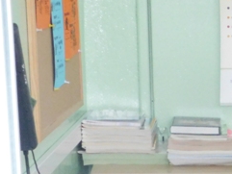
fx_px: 1314
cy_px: 251
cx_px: 298
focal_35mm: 196
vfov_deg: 7.5
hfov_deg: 9.9
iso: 800
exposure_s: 1/30
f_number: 4
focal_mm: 10.4
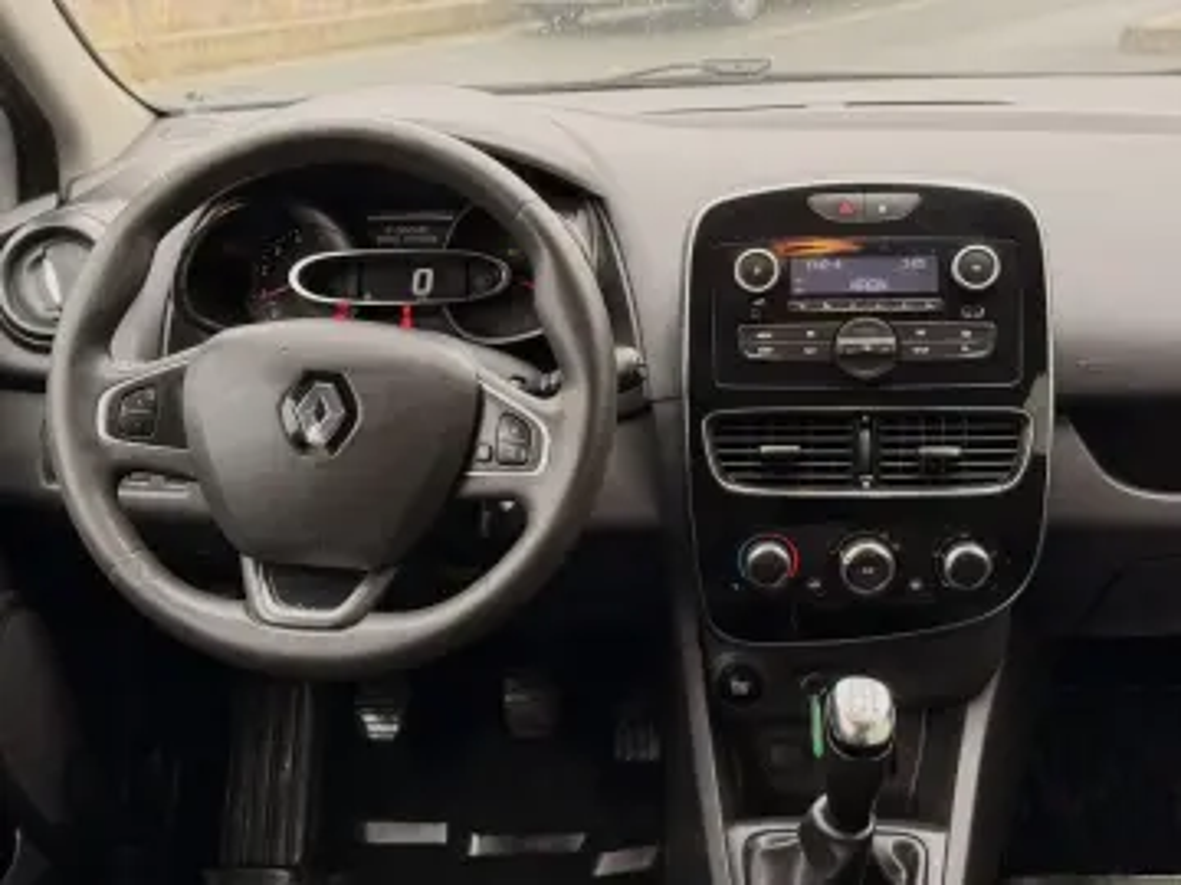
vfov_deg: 30.3
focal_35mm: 48
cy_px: 442
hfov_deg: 39.7
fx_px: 1638
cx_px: 590
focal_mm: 6.76
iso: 125
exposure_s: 1/60
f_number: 1.78
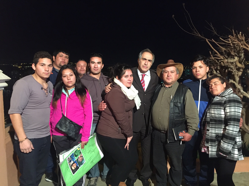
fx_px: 209
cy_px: 93
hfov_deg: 61.7
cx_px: 124
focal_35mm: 29
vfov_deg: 48.2
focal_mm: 4.15
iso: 400
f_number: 2.2
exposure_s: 1/17
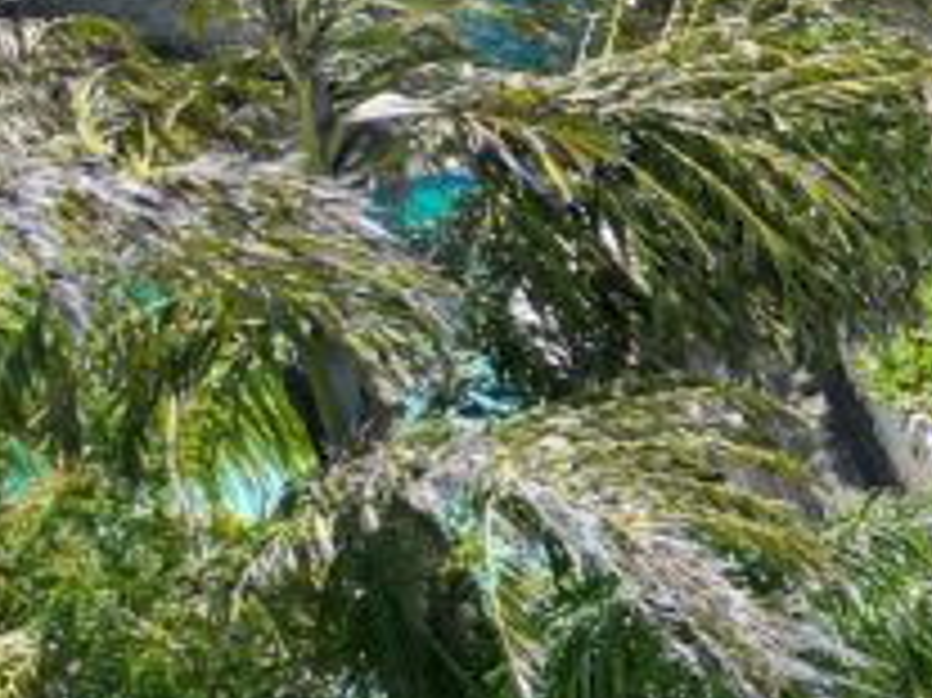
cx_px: 2152
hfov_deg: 13.0
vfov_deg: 12.2
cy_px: -135
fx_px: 3202
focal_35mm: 119
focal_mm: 6.72
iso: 200
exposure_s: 1/3200
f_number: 1.7
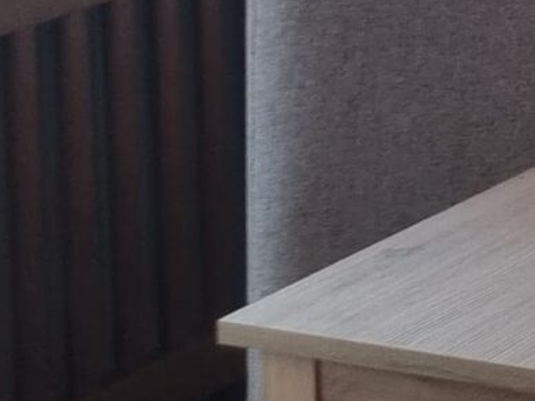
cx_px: 1226
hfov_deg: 10.3
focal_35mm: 170
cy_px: -325
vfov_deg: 8.4
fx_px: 2627
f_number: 1.8
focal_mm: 5.4
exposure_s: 1/50
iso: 200
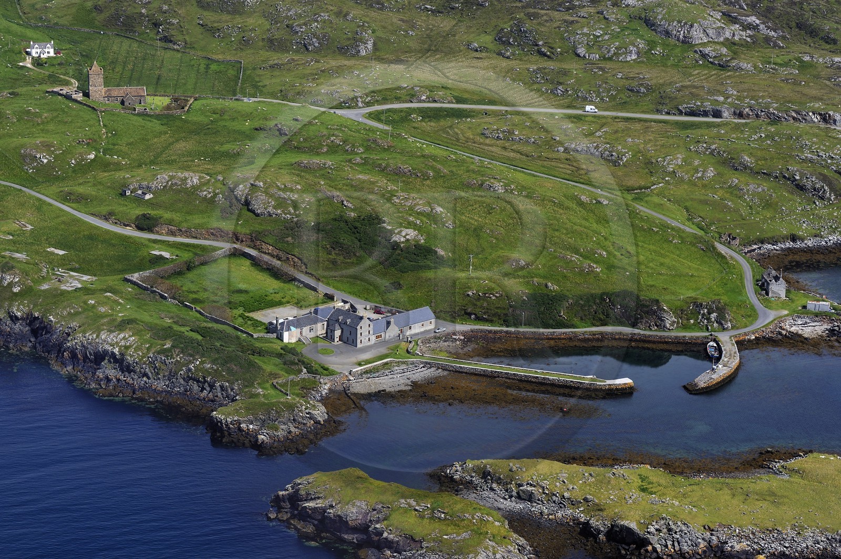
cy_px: 280
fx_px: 2217
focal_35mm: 95
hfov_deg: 21.5
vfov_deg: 14.4
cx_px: 420
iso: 200
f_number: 6.3
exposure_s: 1/800
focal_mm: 95
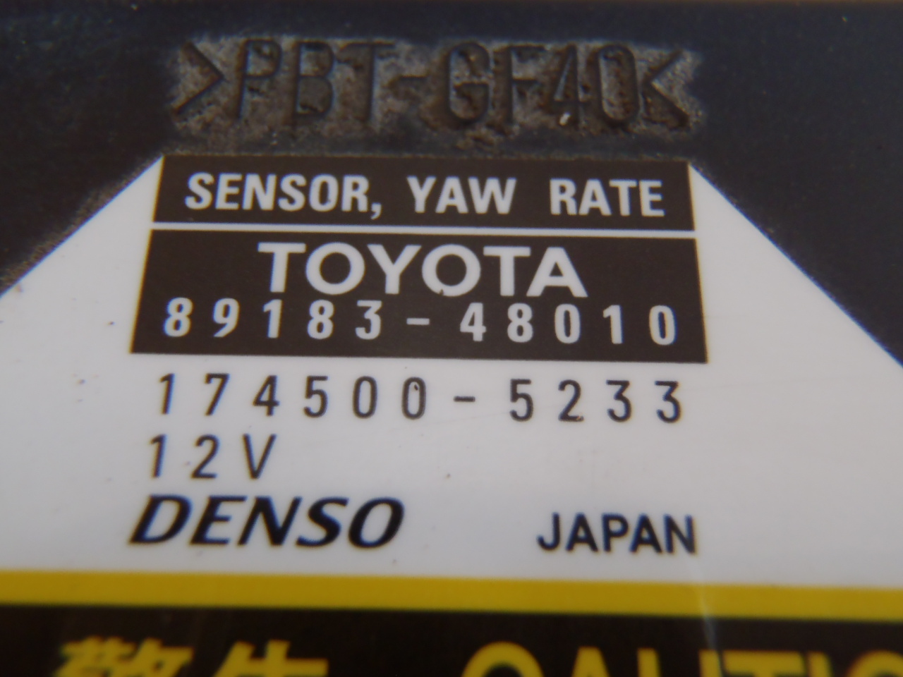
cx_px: 452
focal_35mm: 37
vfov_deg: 38.7
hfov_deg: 50.1
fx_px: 965
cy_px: 338
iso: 250
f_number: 4.7
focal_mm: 6.64
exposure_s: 1/4
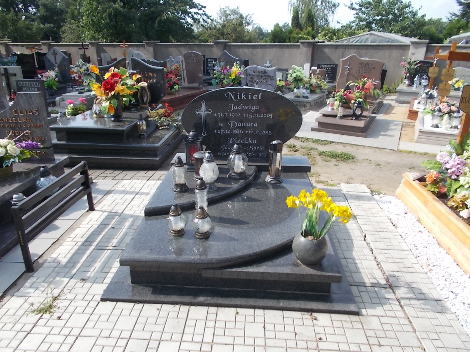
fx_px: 353
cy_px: 176
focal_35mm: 26
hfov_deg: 67.3
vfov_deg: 53.1
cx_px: 235
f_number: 8
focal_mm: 4.6
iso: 80
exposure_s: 1/100
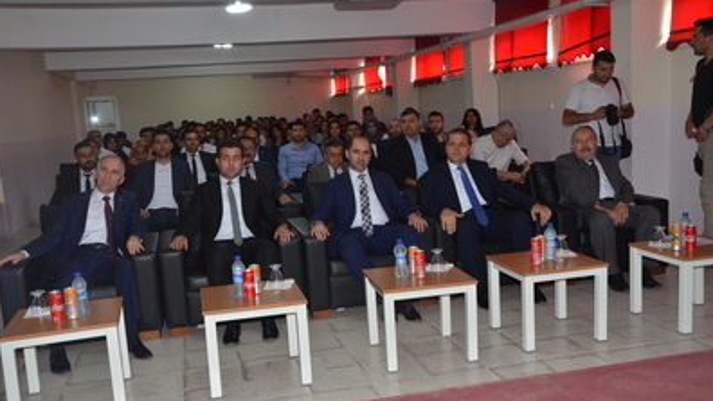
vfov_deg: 31.2
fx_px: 719
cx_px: 356
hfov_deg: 52.8
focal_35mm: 38
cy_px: 211
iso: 1000
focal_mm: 24
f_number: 5
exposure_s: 1/60
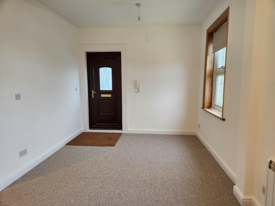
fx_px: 183
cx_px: 138
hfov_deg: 73.9
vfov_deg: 58.9
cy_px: 103
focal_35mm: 23
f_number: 1.8
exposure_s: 1/100
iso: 200
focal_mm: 5.4
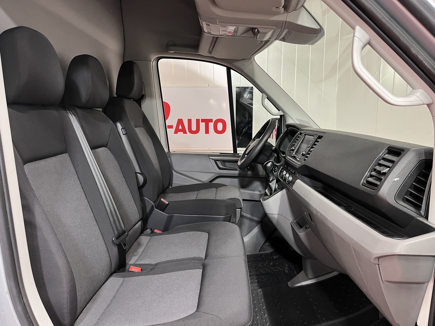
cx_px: 218
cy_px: 163
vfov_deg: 53.1
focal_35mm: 26
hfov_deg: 67.3
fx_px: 327
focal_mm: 5.1
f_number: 1.6
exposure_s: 1/60
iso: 250
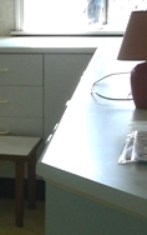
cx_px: -158
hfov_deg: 11.0
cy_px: 85
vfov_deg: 19.2
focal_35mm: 108
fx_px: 690
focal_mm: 6
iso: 80
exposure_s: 1/80
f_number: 4
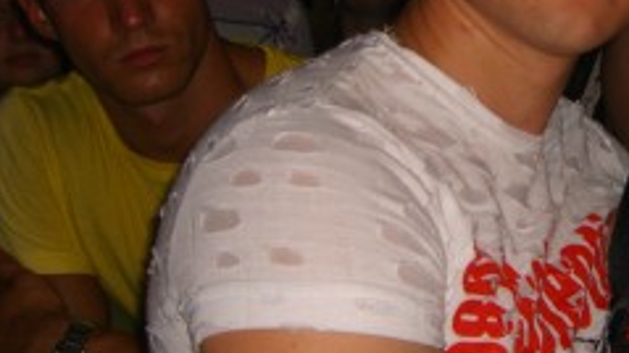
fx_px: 1733
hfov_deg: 19.9
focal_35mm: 104
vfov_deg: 11.6
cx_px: 640
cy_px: 132
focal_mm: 7.9
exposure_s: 1/60
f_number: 2.8
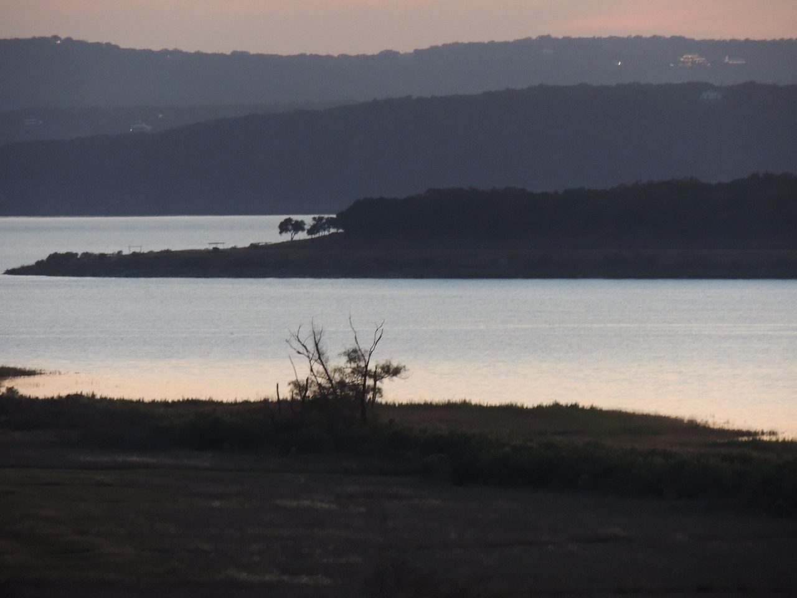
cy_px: 299
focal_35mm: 470
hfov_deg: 4.2
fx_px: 10821
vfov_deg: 3.2
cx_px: 398
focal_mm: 83.8
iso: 800
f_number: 4.9
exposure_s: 1/10
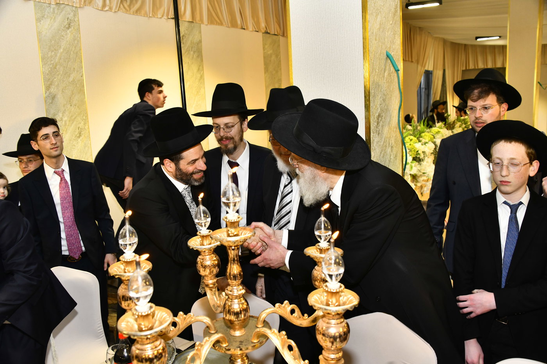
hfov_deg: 58.7
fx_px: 486
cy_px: 182
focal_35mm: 32
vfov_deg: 41.1
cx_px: 274
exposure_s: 1/100
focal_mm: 32
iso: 640
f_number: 5.6
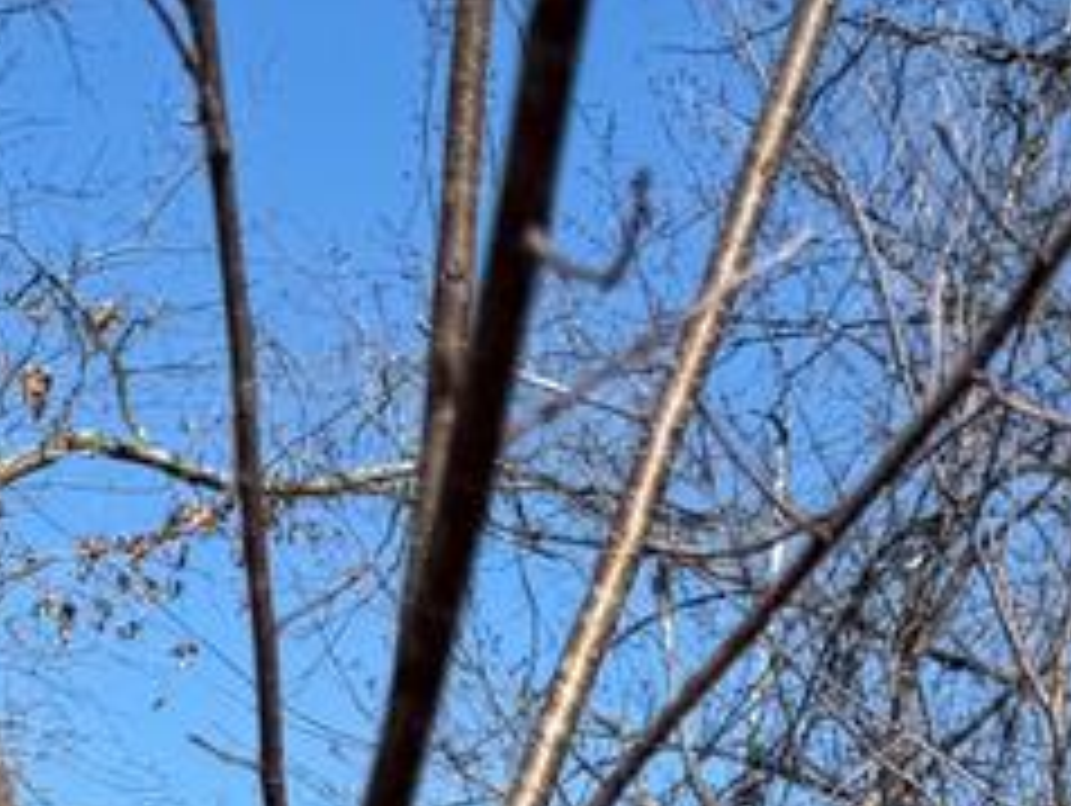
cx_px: 504
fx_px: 4491
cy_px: 1990
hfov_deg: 13.6
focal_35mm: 145
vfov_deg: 9.1
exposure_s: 1/3759
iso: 80
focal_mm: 6.76
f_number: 1.78
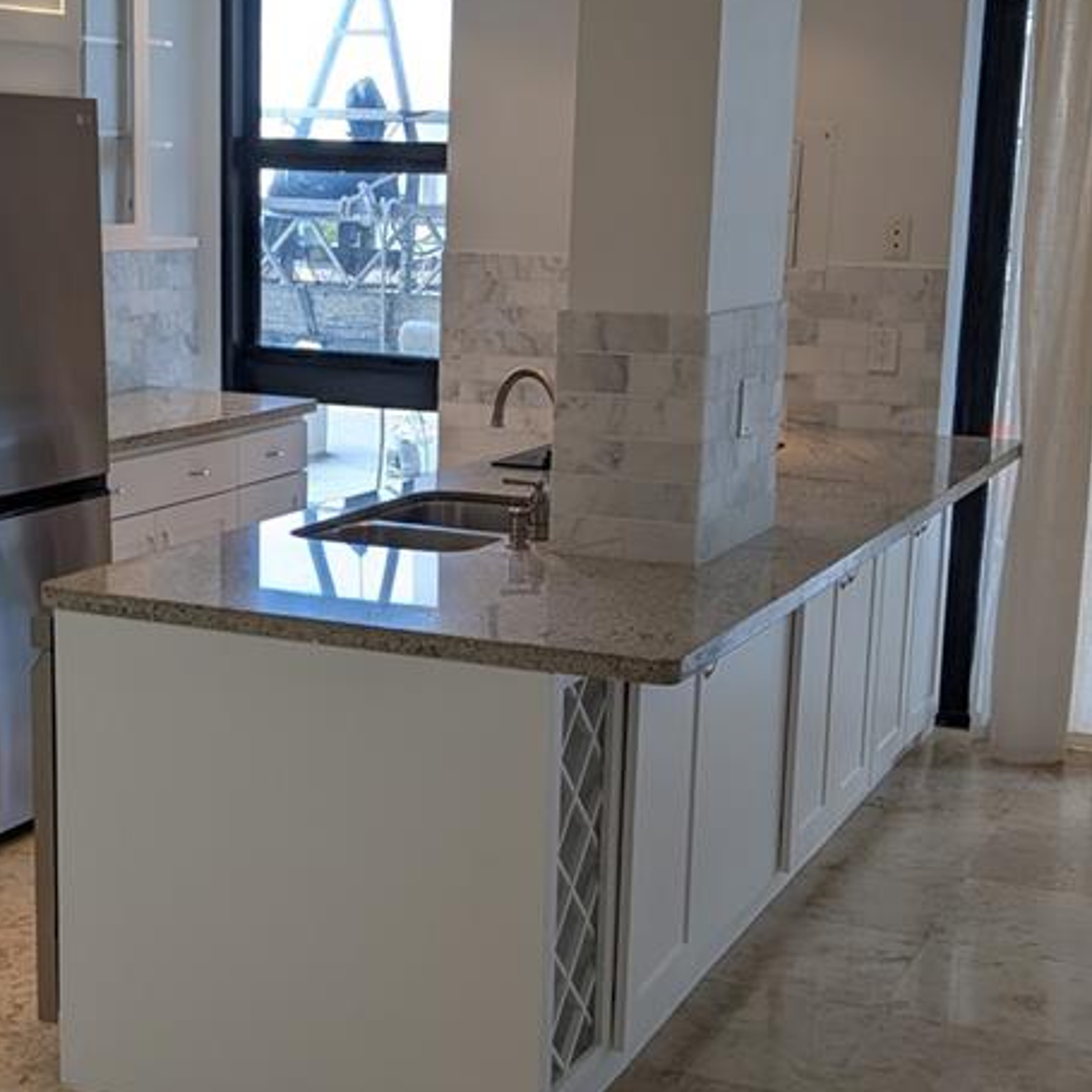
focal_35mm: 56
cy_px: 578
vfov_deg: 30.6
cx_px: 412
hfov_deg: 30.4
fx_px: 1999
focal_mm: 6.9
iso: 42
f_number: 1.68
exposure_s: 1/120
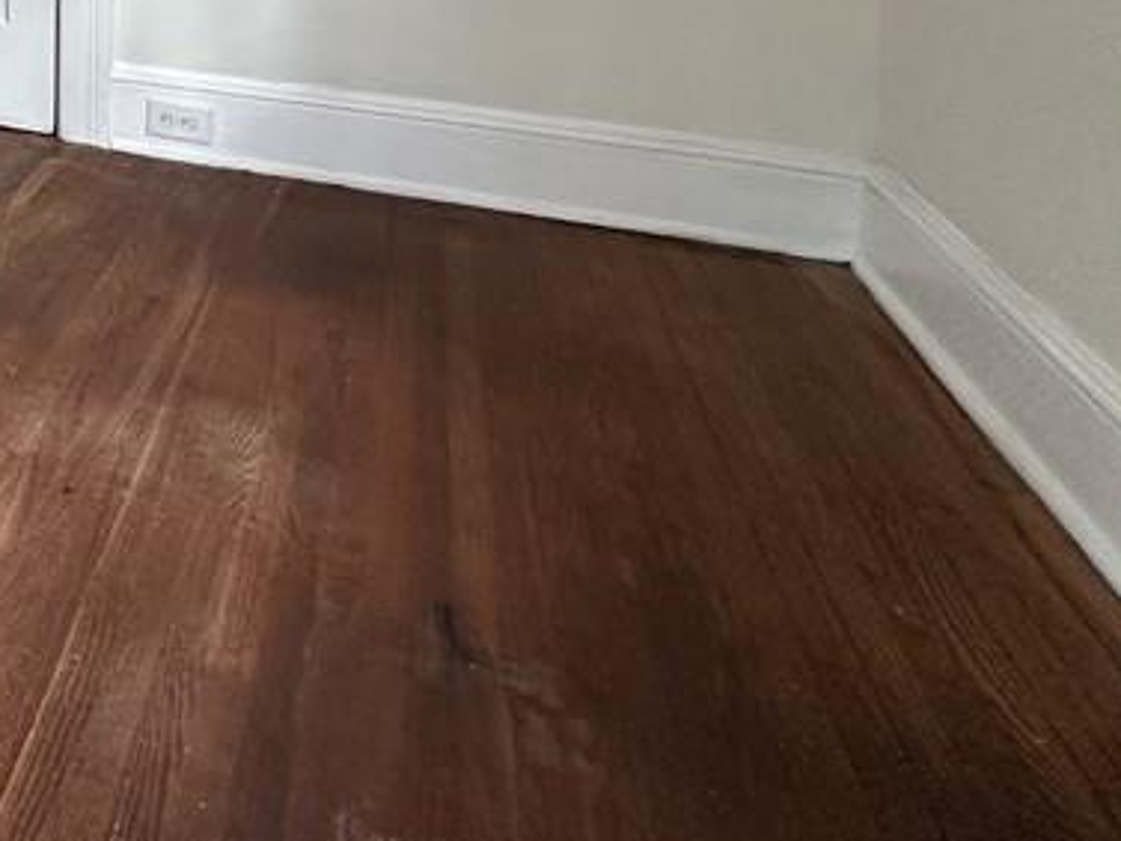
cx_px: -363
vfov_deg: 30.9
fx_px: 1231
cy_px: -208
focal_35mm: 38
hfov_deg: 33.9
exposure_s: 1/120
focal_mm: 2.22
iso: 250
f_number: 2.2
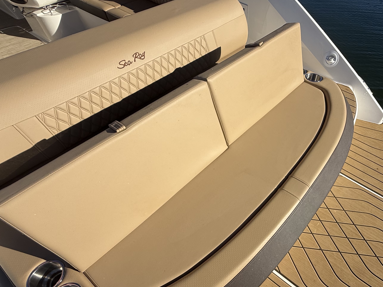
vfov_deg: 60.6
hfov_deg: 73.9
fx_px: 243
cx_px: 257
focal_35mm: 22
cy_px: 172
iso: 50
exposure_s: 1/3289
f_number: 2.2
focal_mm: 2.22
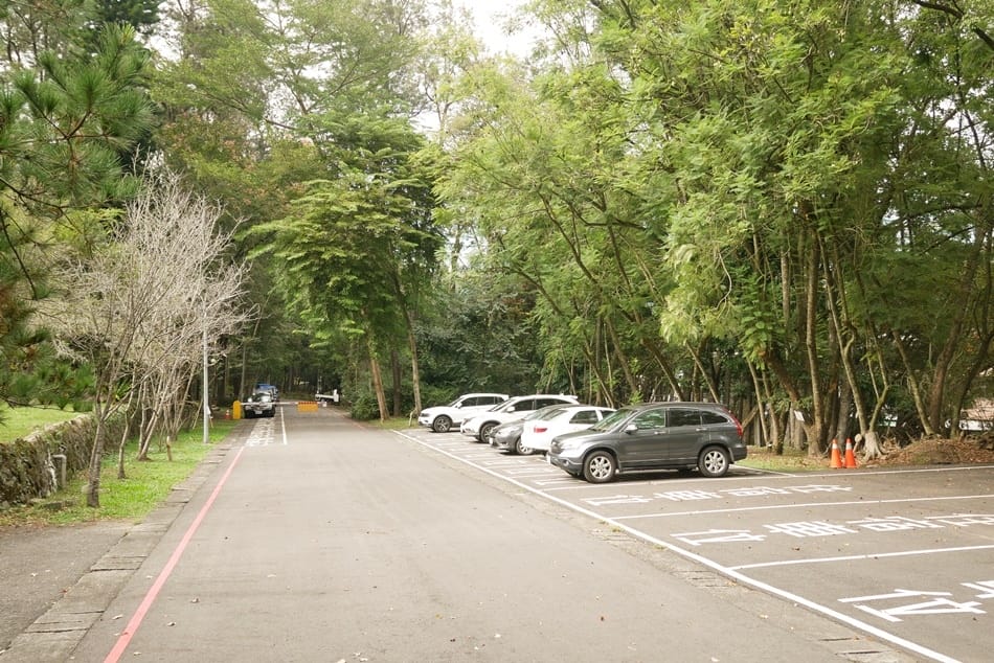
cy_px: 332
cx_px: 497
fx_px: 911
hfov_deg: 57.2
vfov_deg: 40.0
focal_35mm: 33
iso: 200
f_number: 4.5
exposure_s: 1/160
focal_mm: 16
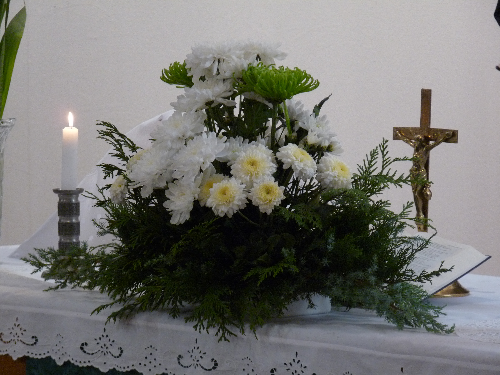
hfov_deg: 9.0
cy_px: 188
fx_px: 3178
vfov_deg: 6.8
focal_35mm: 220
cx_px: 250
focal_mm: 39.2
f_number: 3.7
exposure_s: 1/30
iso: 400
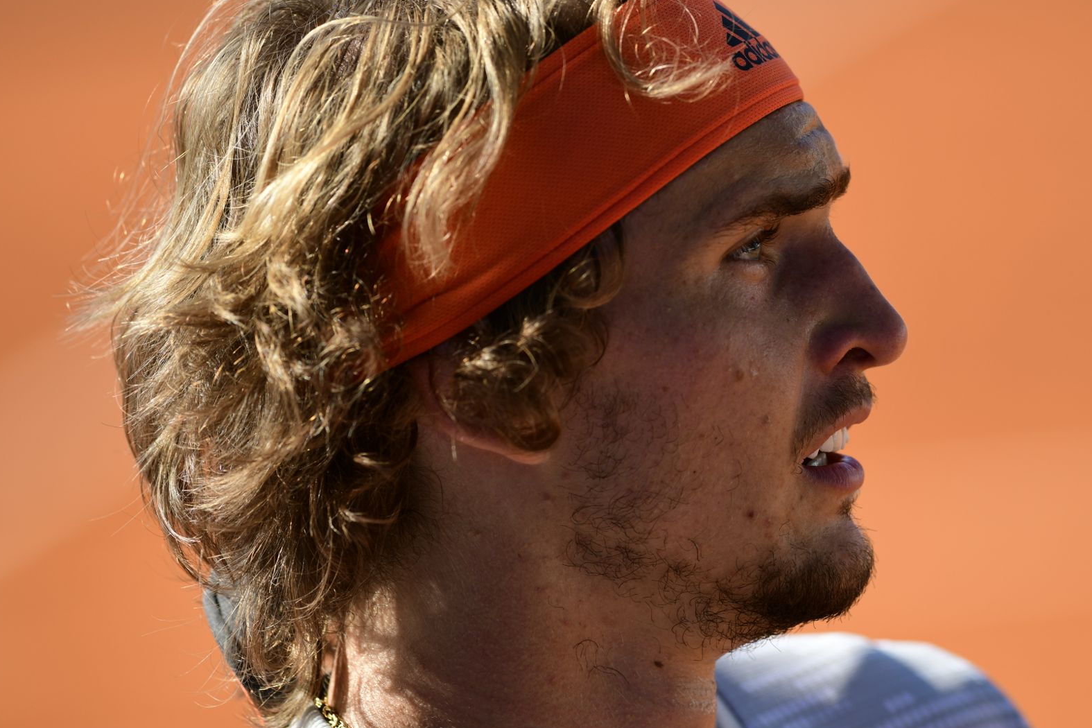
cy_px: 434
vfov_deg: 3.6
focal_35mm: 381
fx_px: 11556
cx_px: 585
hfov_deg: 5.4
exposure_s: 1/1600
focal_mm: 300
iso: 250
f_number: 4
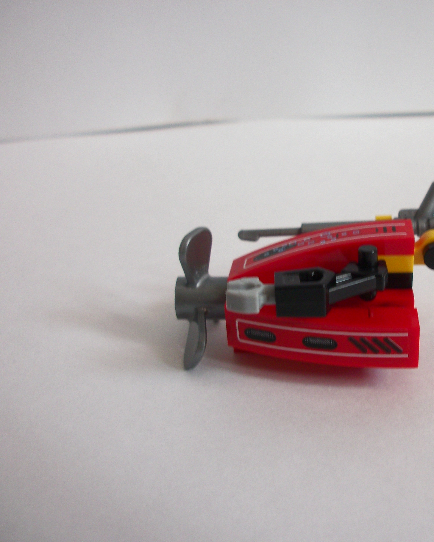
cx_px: 329
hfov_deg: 31.5
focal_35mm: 47
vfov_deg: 39.5
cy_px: 276
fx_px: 755
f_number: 3.1
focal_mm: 6.3
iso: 150
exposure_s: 1/30
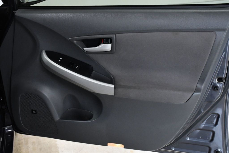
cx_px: 114
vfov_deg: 23.8
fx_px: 362
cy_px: 76
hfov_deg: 35.1
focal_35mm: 57
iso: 2500
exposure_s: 1/200
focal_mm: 38
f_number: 7.1
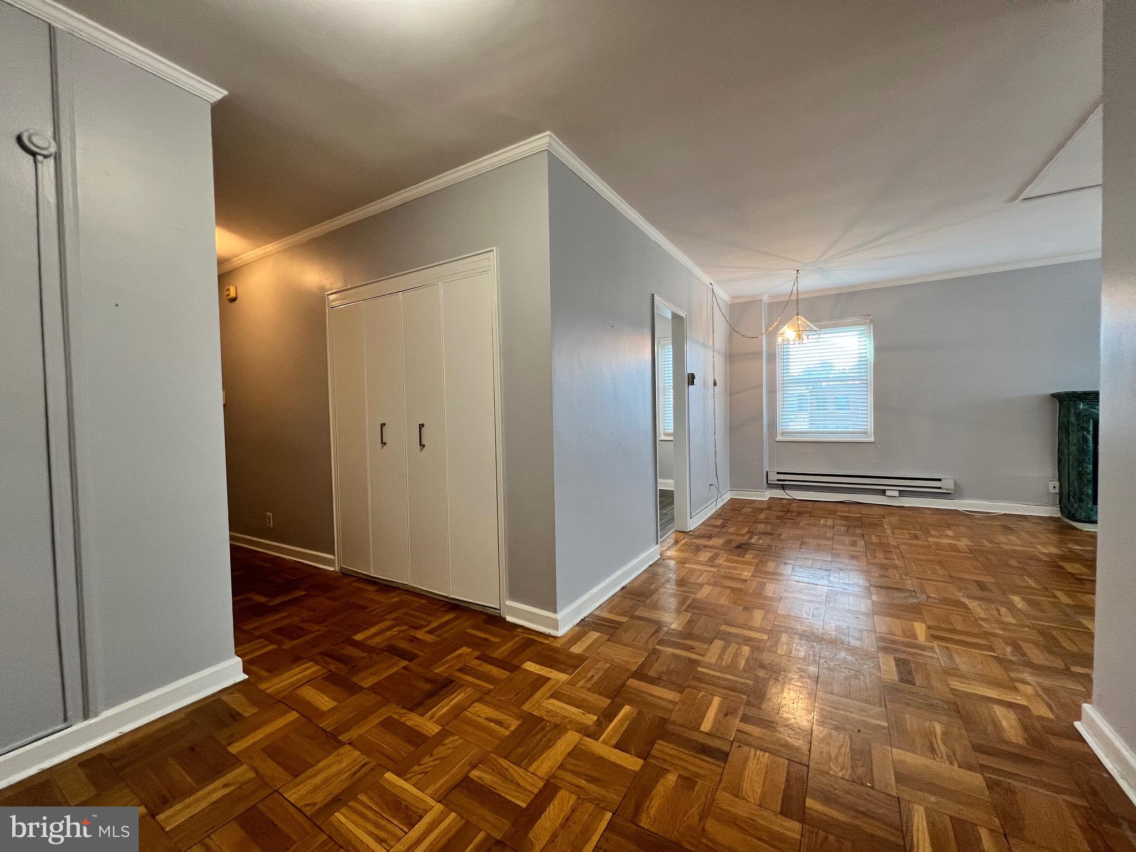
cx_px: 568
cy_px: 426
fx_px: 427
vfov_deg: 89.9
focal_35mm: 13
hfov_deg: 106.2
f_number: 1.8
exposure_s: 1/60
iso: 125
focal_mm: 1.57
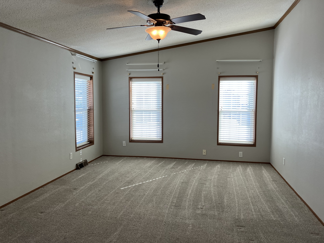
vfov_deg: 49.7
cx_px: 162
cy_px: 122
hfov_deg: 63.4
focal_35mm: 28
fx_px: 262
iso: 32
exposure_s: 1/120
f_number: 1.8
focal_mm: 3.99
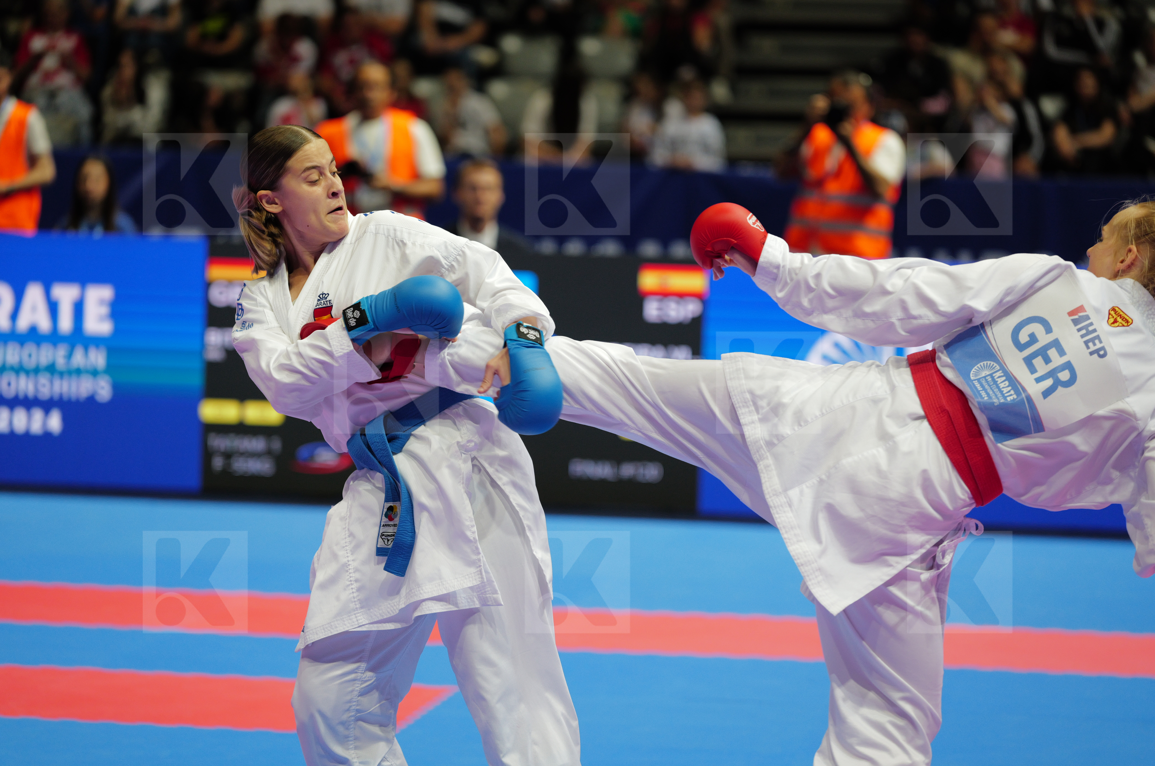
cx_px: 578
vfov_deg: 9.9
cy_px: 383
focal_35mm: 138
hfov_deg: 14.9
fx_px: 4420
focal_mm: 138
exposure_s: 1/1000
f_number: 2.8
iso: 1600
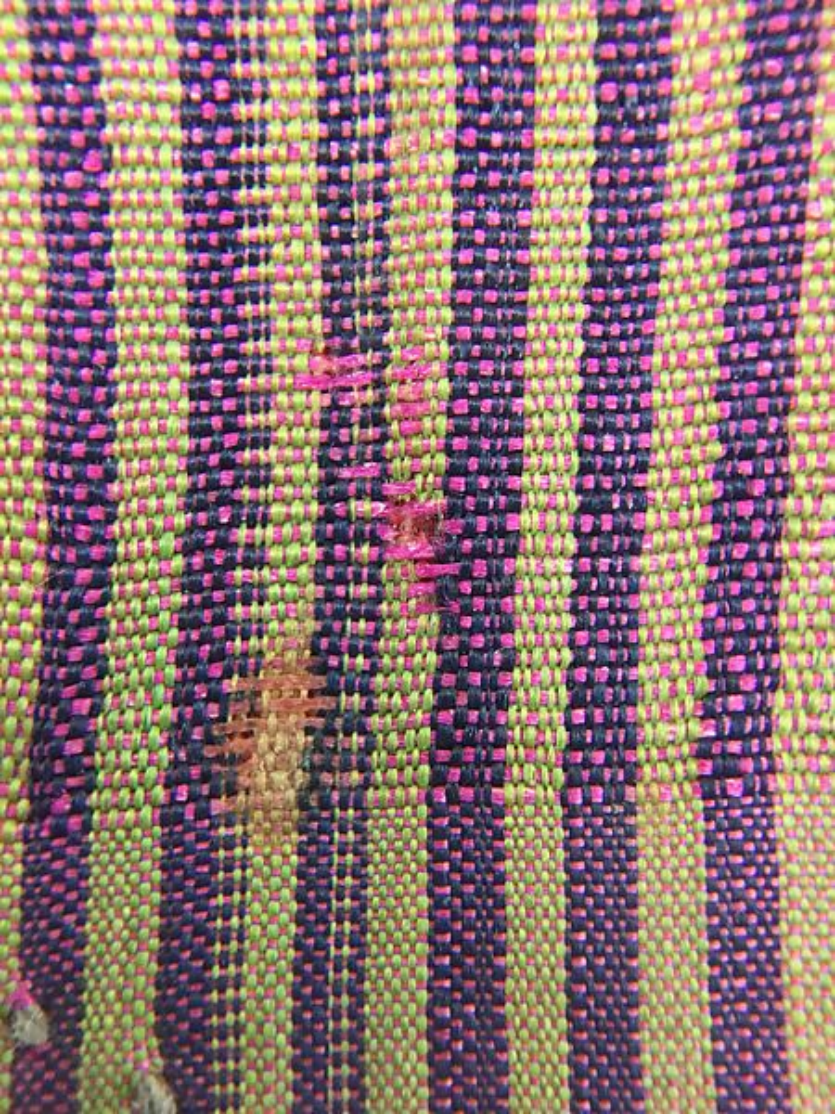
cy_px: 557
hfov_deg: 45.4
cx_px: 418
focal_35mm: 31
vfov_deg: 58.4
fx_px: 997
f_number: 2.4
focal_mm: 3.3
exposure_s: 1/15
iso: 200
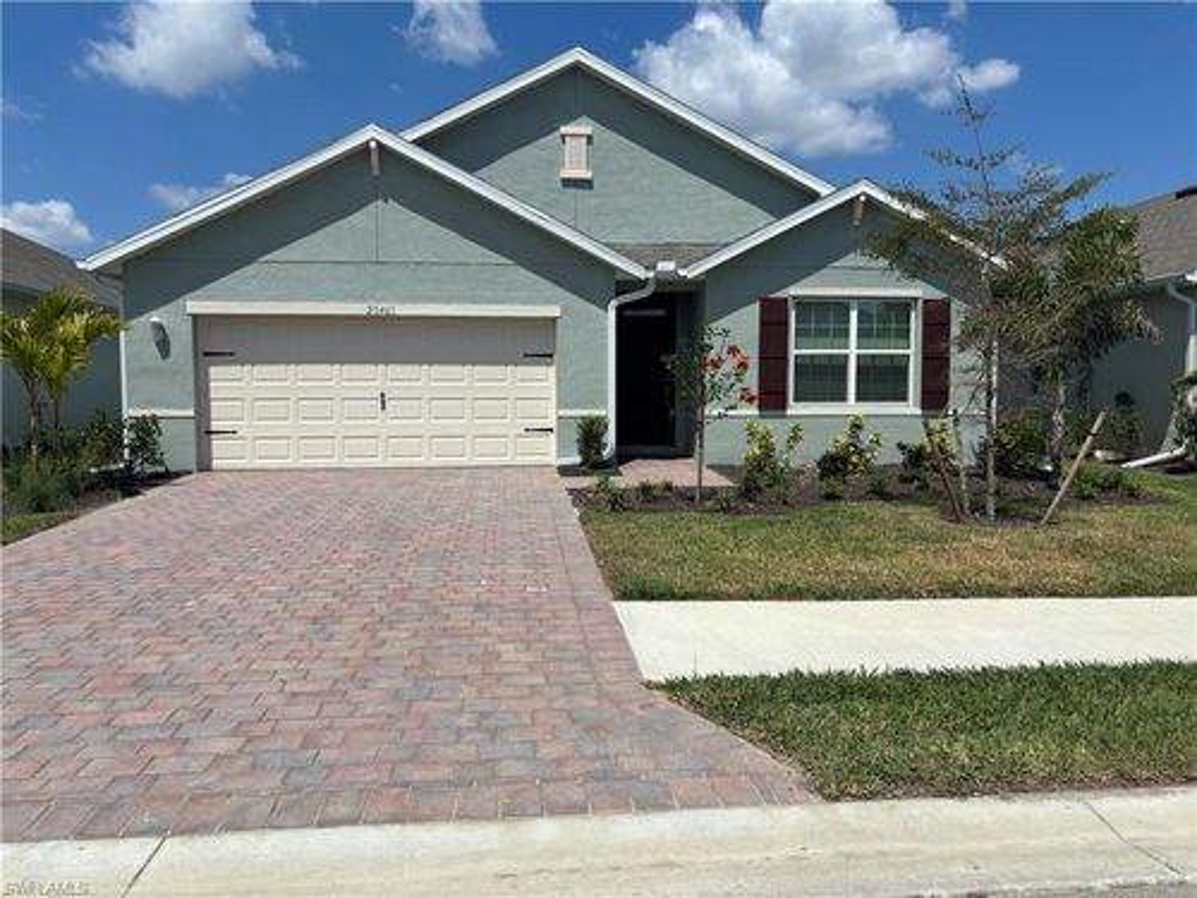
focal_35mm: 26
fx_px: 899
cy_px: 449
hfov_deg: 67.3
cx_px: 598
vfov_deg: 53.1
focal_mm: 5.96
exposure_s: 1/7194
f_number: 1.6
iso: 50
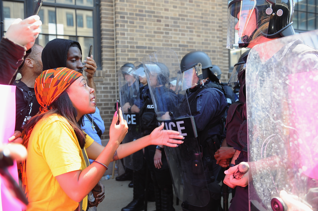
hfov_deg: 60.3
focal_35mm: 31
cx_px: 159
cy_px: 106
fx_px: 274
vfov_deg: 42.3
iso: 250
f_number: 3.5
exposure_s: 1/200
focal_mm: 31
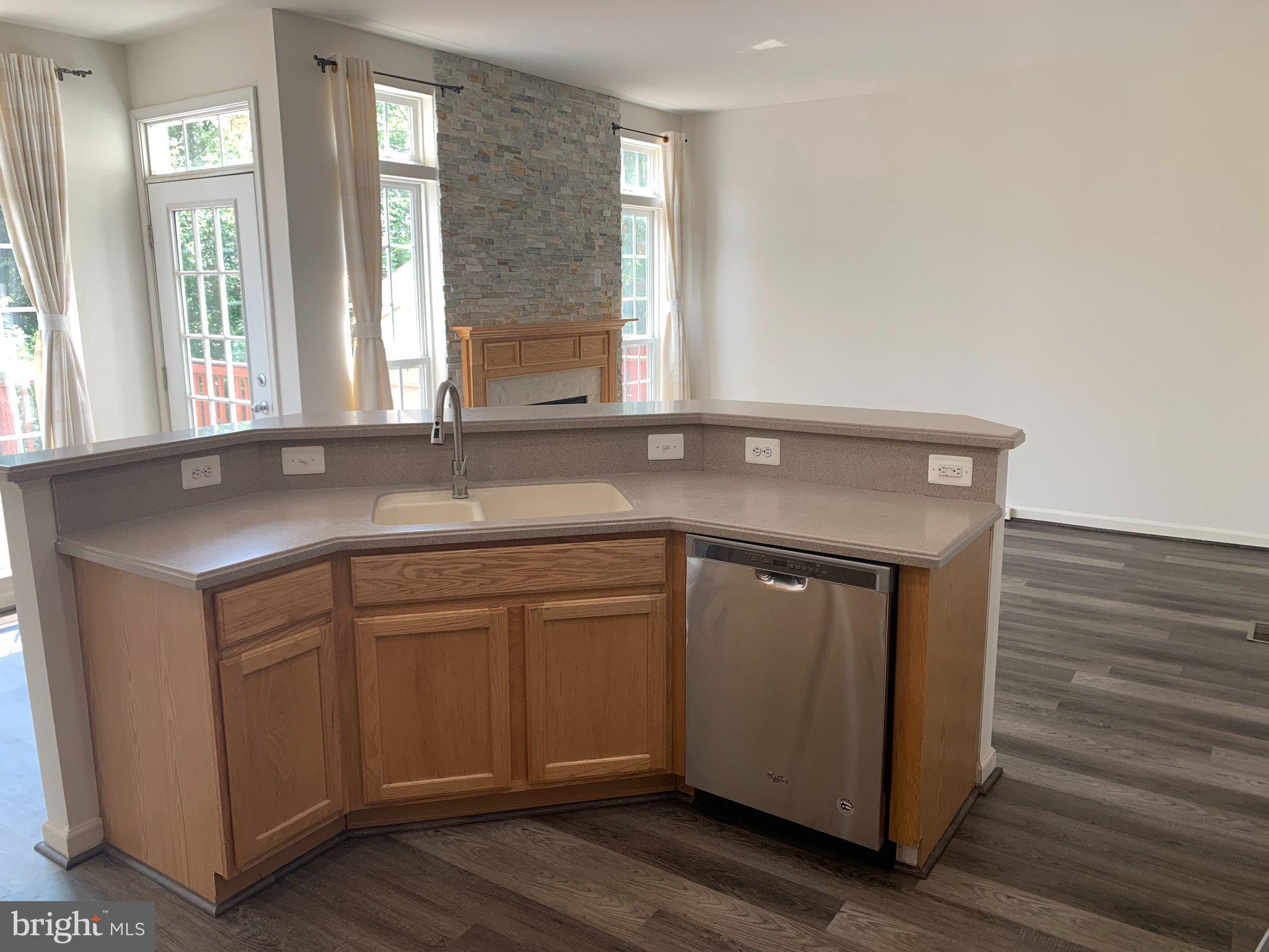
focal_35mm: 26
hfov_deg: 67.3
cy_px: 476
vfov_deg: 53.1
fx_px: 953
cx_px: 634
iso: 40
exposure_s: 1/120
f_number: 1.8
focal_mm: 4.25
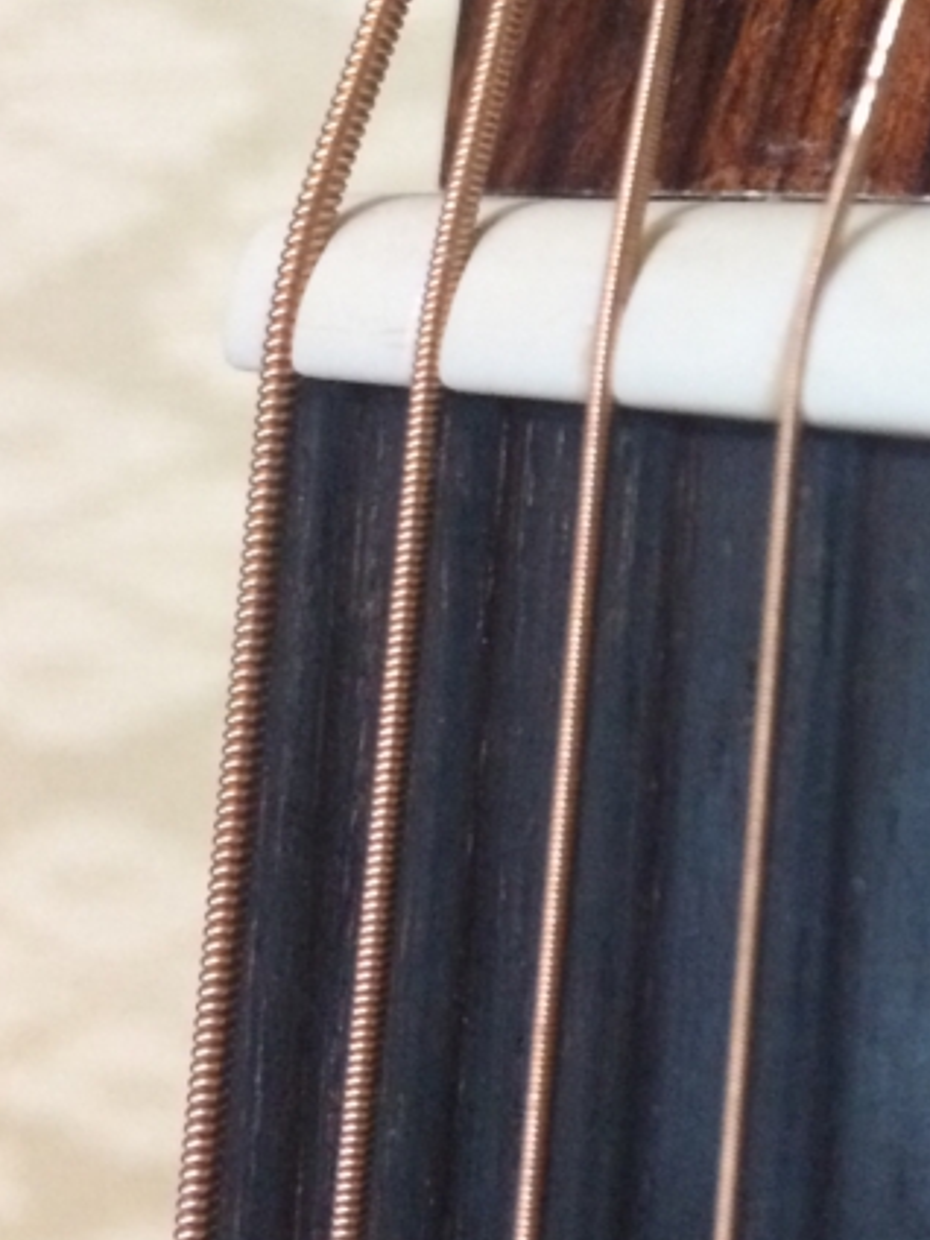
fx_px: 2508
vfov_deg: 27.3
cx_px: 1082
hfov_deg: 19.9
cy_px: 284
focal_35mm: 70
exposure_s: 1/30
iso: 320
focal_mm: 4.15
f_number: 2.2
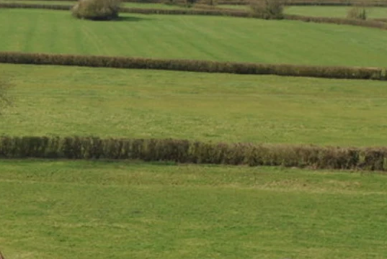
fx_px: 1260
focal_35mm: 117
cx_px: -37
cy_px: 104
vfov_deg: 11.8
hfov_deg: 16.9
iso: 200
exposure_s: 1/160
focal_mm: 26
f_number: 13
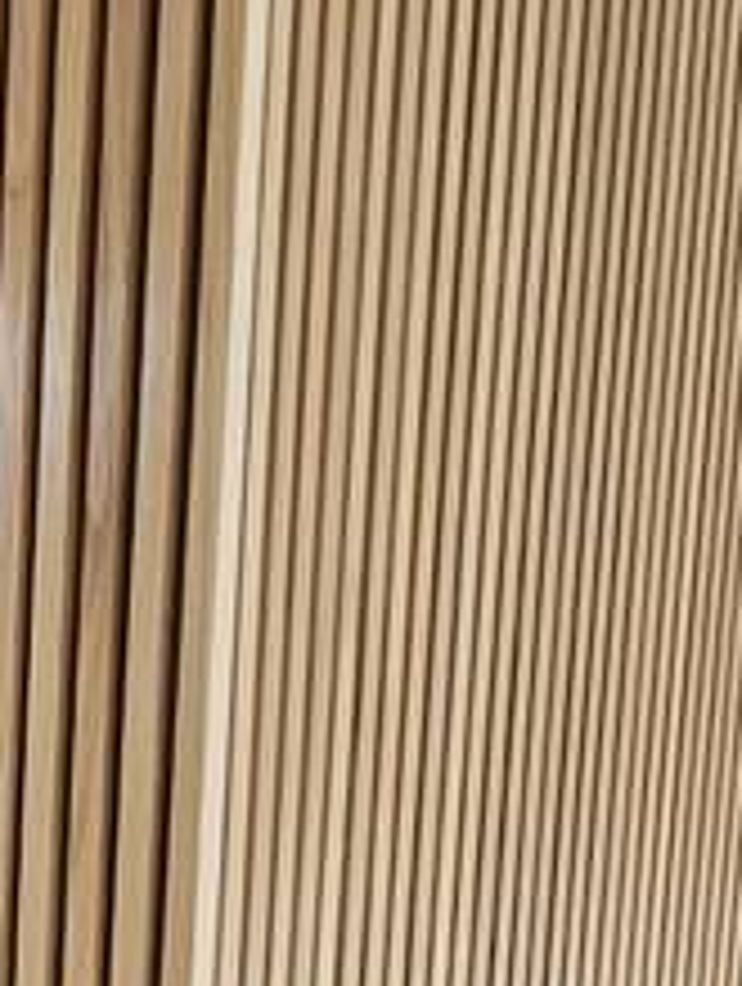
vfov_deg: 21.2
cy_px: 1742
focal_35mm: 64
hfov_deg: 17.7
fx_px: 1824
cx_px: -652
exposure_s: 1/60
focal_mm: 2.2
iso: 250
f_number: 2.2
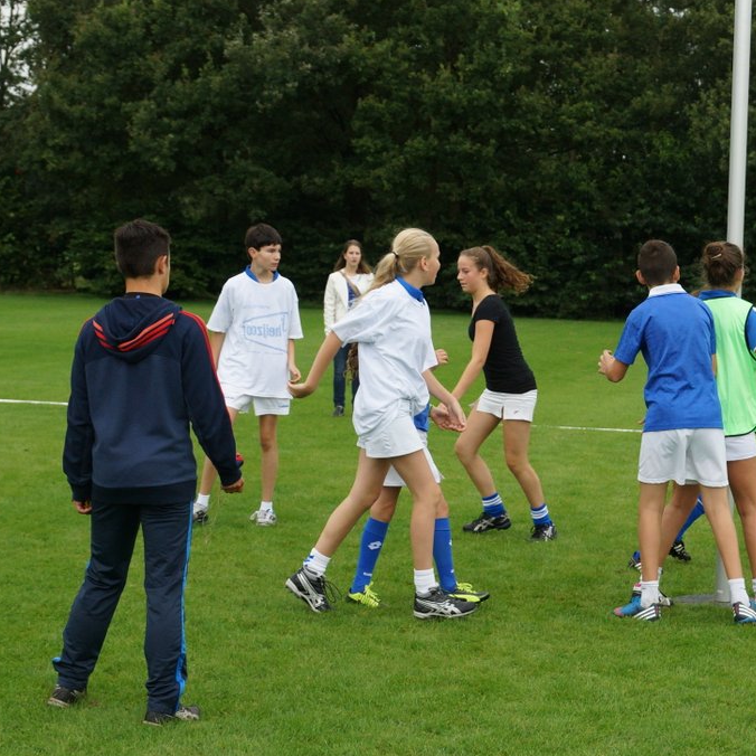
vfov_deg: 25.5
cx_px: 516
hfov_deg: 25.3
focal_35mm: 68
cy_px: 377
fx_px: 1671
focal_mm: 35
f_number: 4
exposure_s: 1/400
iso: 320
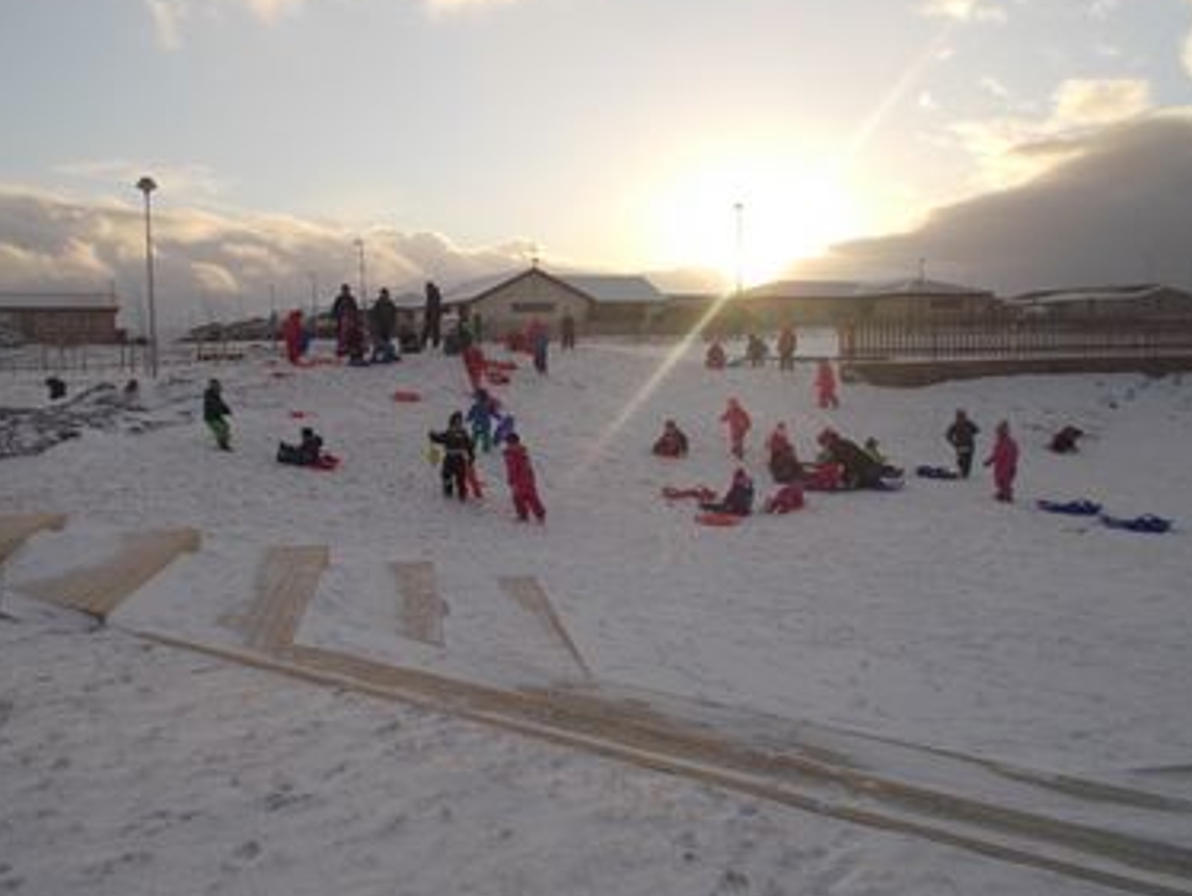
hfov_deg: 58.3
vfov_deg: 45.5
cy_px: 430
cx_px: 574
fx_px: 1068
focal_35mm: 31
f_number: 3.3
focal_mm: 4.1
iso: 80
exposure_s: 1/500
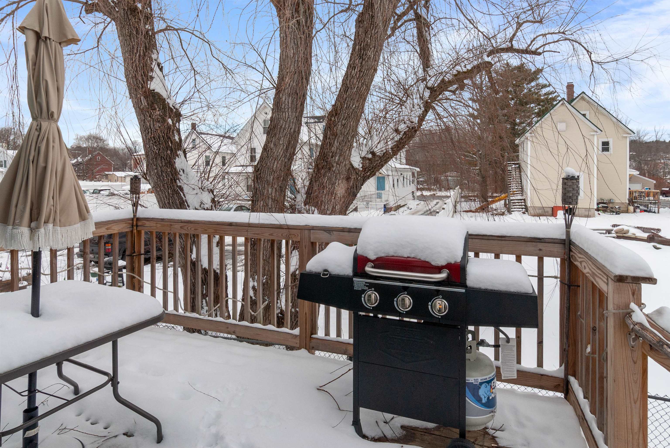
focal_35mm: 18
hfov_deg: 89.9
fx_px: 335
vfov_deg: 67.5
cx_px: 335
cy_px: 224
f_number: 10
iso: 200
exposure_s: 1/160
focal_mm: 12
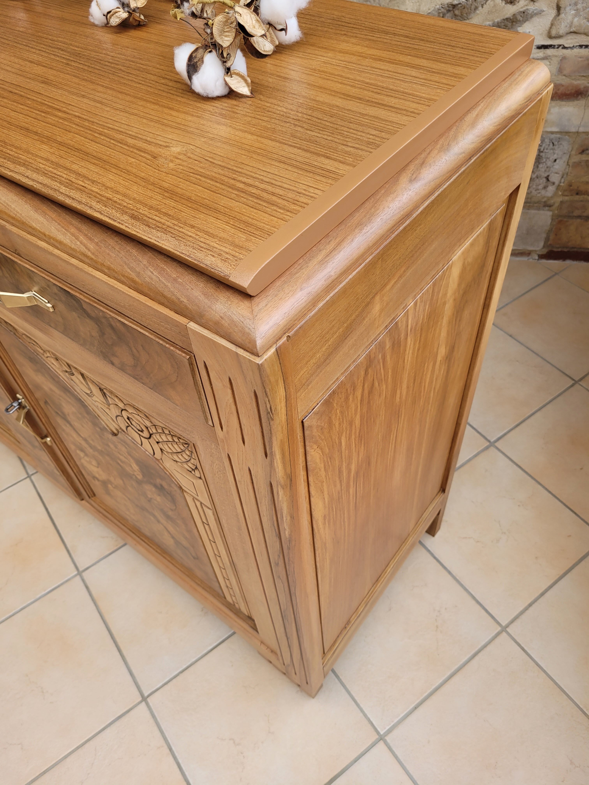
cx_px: 294
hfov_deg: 53.1
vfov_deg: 67.3
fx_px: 590
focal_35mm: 26
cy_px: 392
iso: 50
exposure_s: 1/120
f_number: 1.8
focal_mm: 5.4
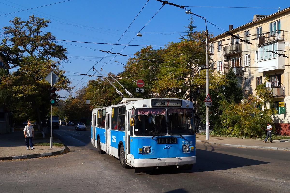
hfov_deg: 53.2
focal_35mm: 36
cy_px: 96
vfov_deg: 36.8
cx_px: 145
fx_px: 290
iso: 400
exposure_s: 1/1600
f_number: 10
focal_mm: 24
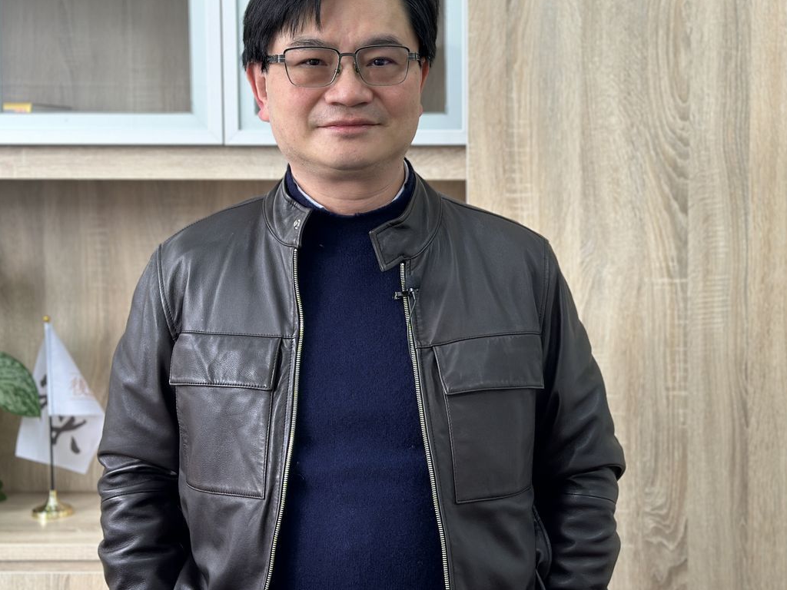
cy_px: 240
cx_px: 478
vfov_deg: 24.4
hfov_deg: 32.1
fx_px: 1364
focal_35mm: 60
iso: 100
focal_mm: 6.86
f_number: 1.78
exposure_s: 1/120
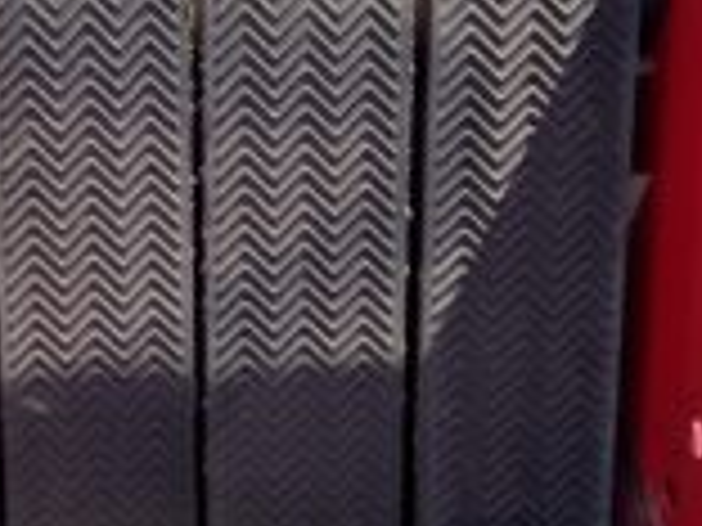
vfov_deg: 21.9
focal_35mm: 67
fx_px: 1359
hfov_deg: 27.7
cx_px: 40
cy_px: 238
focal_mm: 3
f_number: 1.8
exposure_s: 1/422
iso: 16
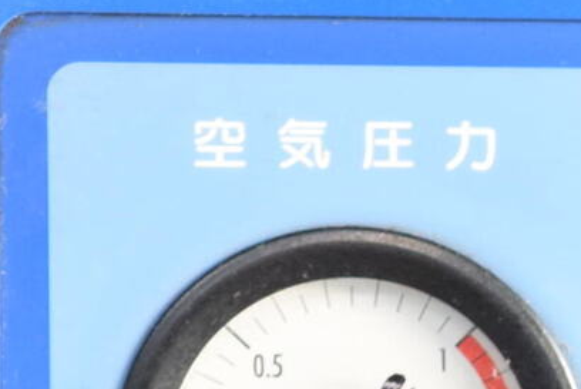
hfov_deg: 2.7
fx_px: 12463
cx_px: 1286
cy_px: 410
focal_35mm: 771
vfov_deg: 1.8
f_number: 6.3
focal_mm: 105
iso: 1250
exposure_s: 1/25
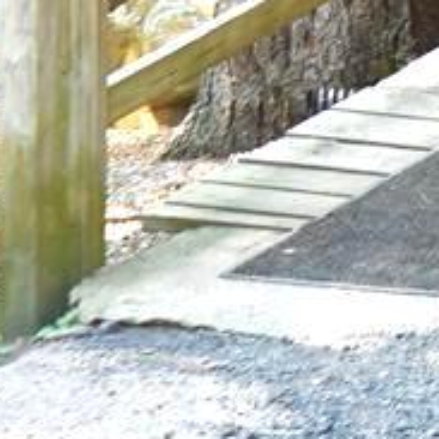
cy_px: -399
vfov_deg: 6.4
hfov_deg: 5.7
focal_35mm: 266
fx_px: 3817
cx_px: 1713
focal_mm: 28
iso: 100
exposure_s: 1/60
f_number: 5.6
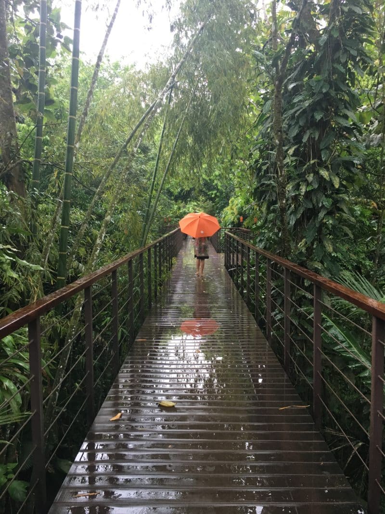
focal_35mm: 29
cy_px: 257
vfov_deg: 61.7
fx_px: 430
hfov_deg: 48.2
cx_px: 192
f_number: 2.2
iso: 40
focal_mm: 4.15
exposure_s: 1/30
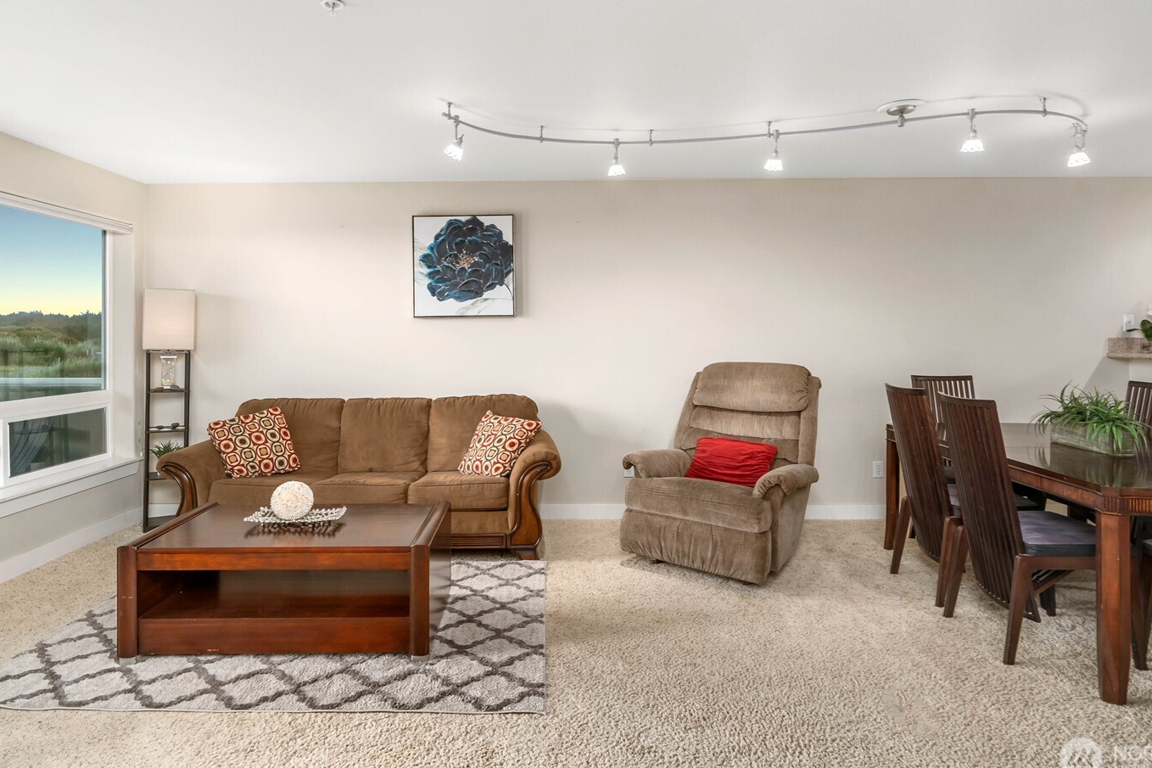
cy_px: 311
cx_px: 547
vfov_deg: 61.4
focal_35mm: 20
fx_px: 640
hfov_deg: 83.9
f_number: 7.1
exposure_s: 1/60
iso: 640
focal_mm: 16
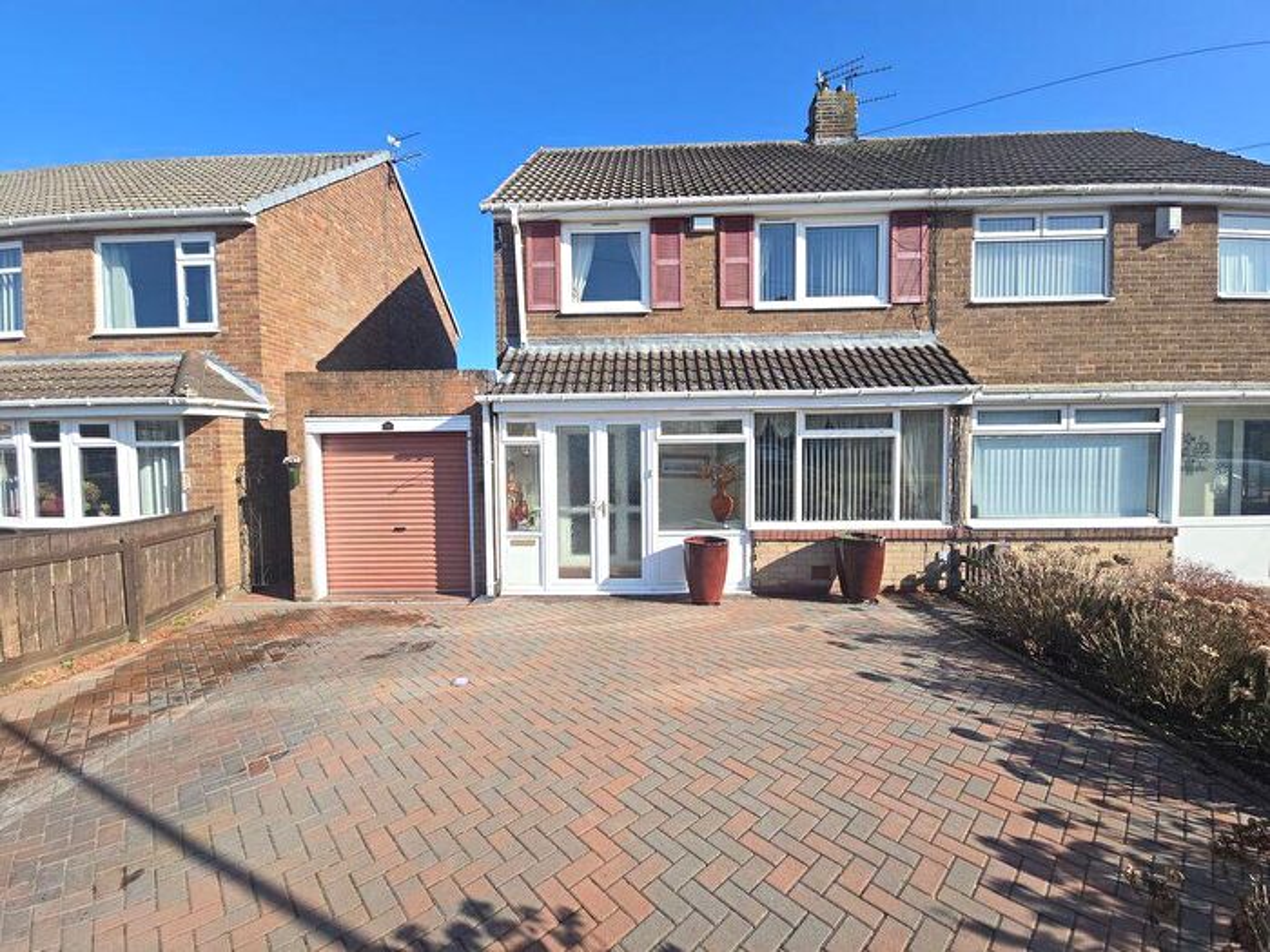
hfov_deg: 106.2
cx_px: 635
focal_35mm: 13
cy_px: 476
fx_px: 477
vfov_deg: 89.9
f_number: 2.2
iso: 50
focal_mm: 2.2
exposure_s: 1/1347
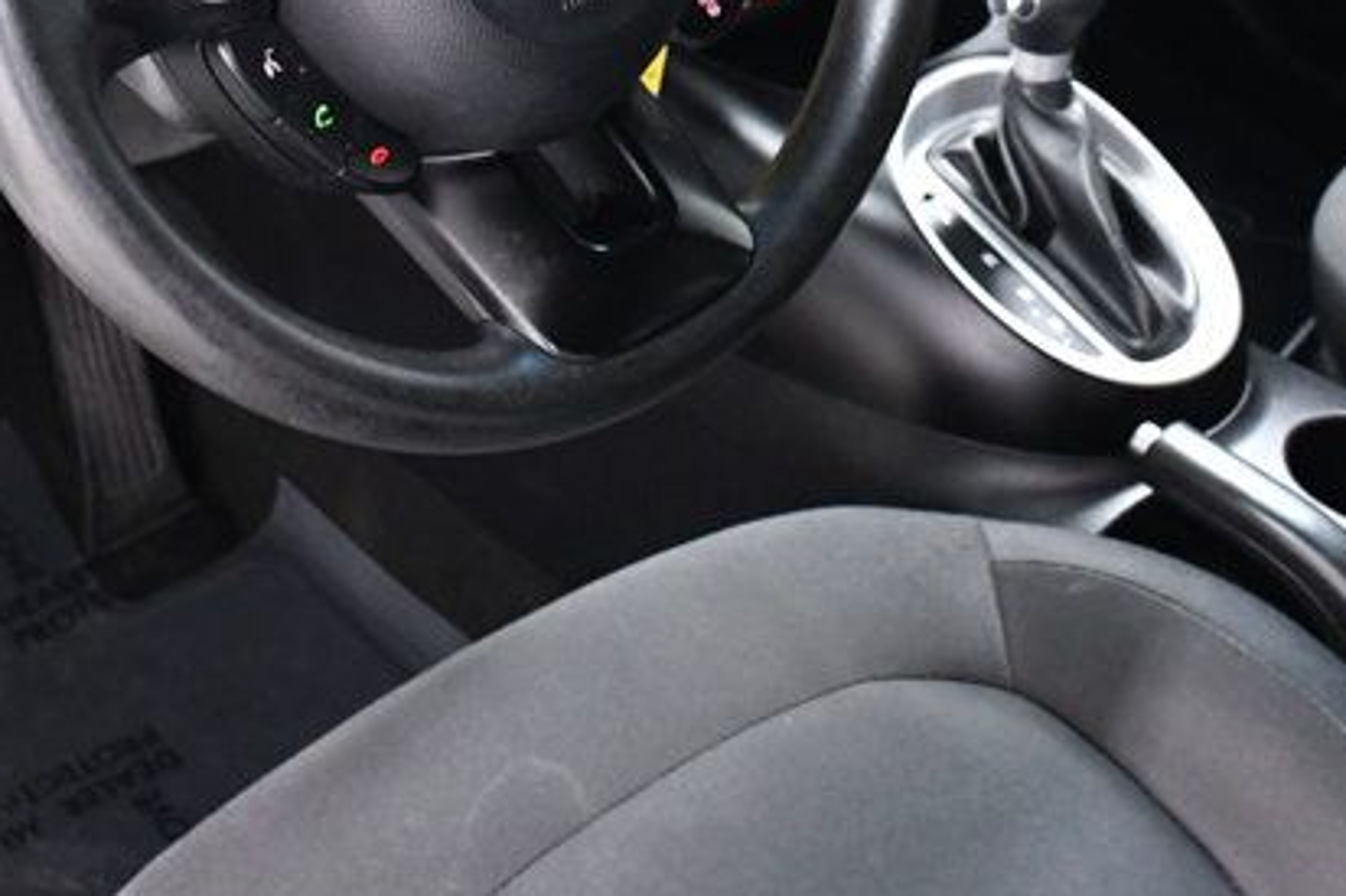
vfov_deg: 19.7
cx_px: 873
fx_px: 2504
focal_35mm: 67
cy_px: 3
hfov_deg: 29.9
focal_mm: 18
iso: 2500
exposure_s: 1/60
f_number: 4
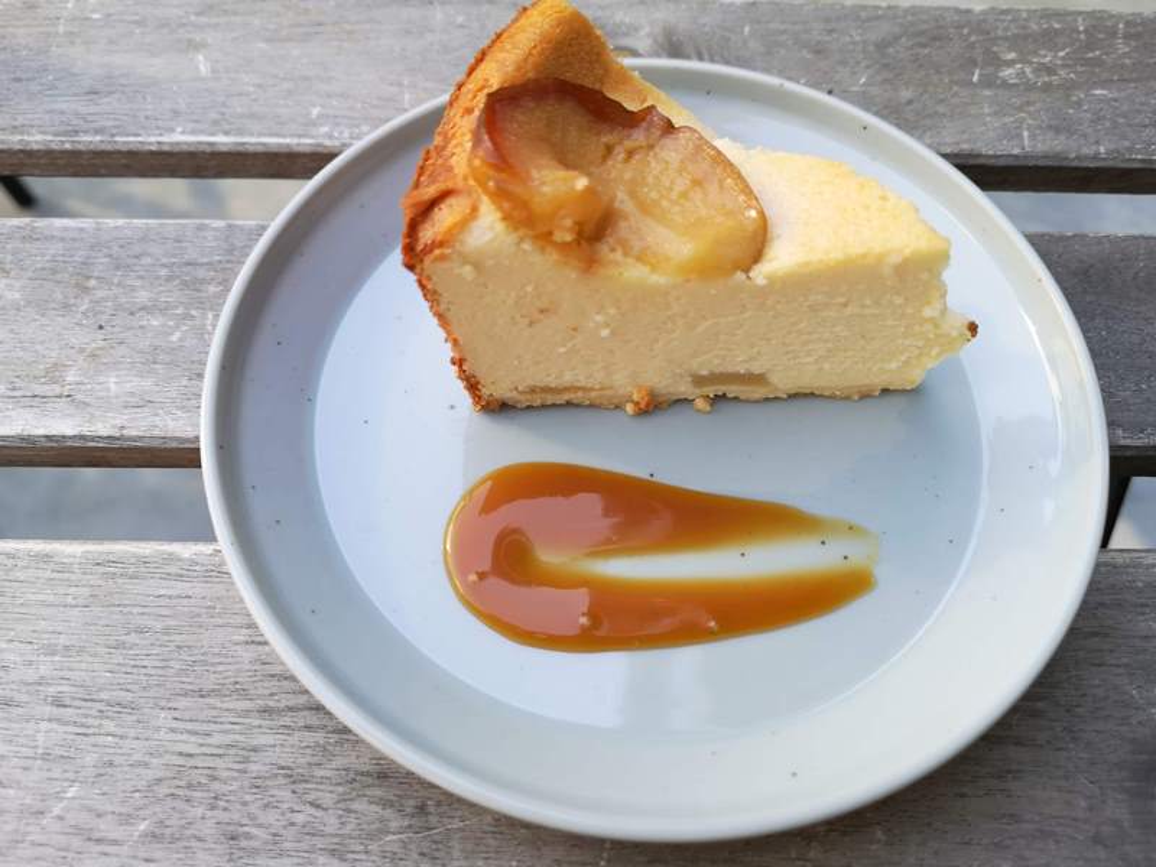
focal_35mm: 27
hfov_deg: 65.3
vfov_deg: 51.4
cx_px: 578
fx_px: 902
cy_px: 434
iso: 50
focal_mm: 3.95
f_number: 1.8
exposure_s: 1/182
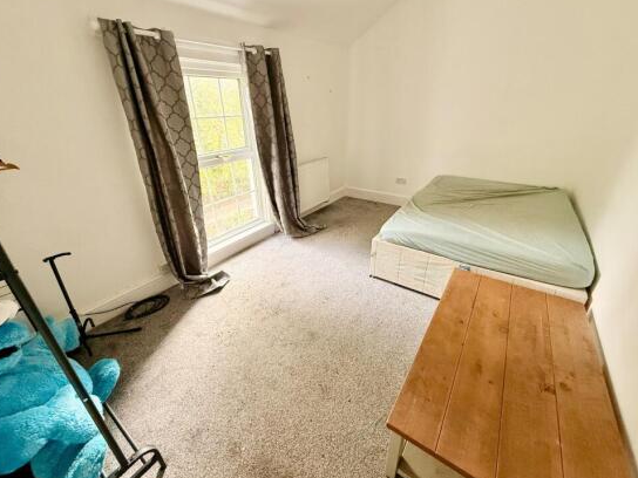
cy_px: 227
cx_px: 324
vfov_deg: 81.7
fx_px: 276
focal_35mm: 15
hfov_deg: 98.2
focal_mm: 2.22
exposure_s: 1/99
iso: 250
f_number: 2.2
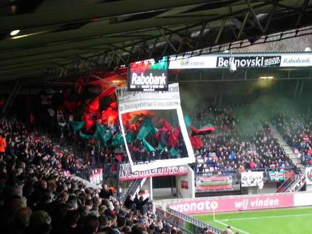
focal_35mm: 105
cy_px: 117
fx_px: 946
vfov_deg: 14.1
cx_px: 156
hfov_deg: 18.7
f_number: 4.9
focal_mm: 17.4
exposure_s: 1/10
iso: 200
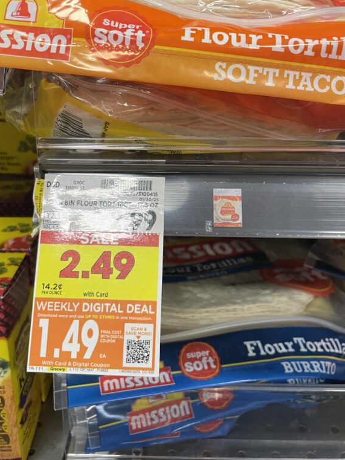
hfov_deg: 40.7
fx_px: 465
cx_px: 166
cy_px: 164
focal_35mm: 35
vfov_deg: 51.9
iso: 100
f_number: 1.6
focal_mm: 4.2
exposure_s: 1/60
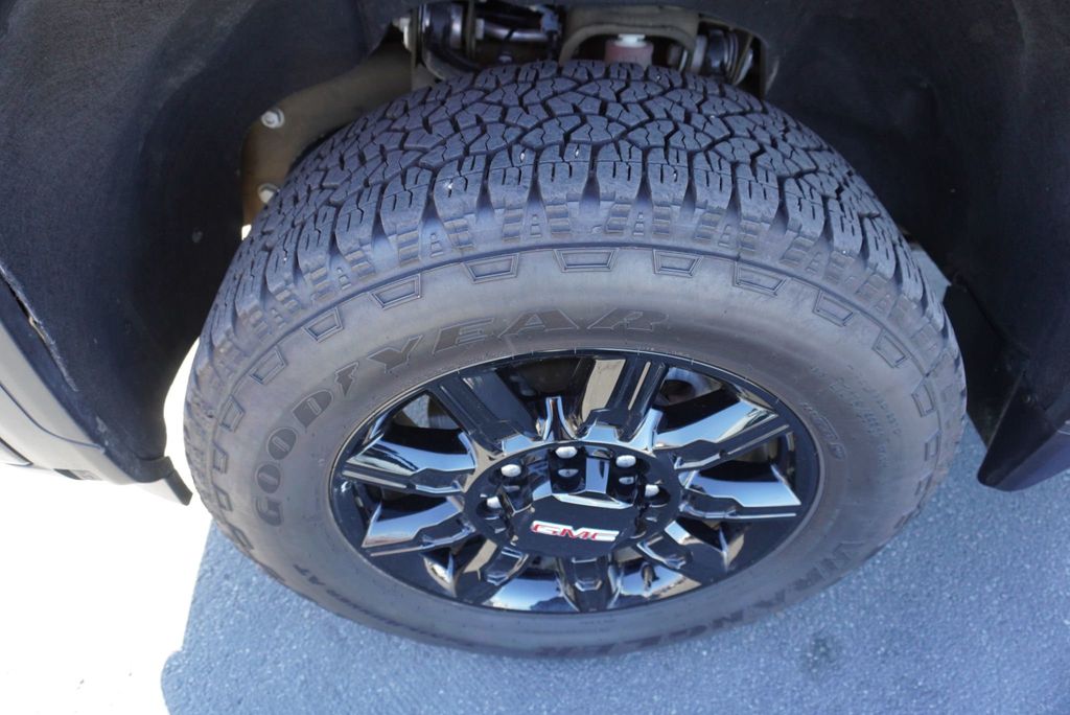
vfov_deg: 53.2
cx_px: 535
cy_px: 358
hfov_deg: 73.7
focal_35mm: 24
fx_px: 714
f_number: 4
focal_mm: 16
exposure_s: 1/160
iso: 640
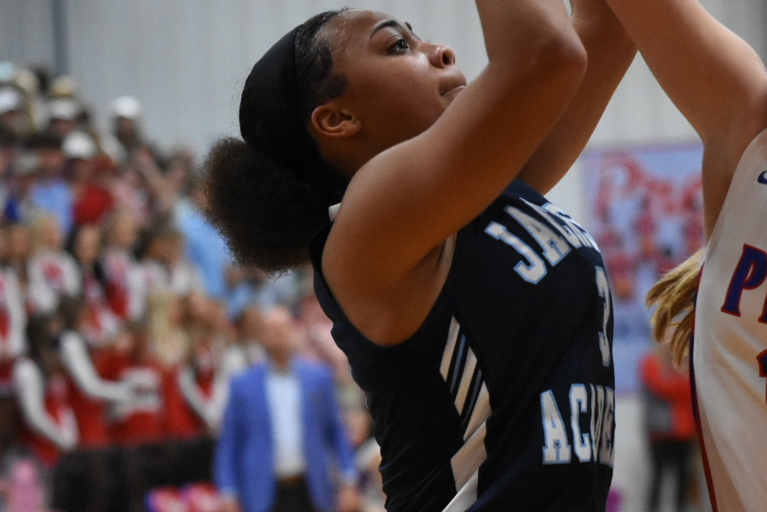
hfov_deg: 10.5
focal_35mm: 196
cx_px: 543
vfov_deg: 7.0
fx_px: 4176
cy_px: 295
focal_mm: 70
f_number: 2.8
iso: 4500
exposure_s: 1/800
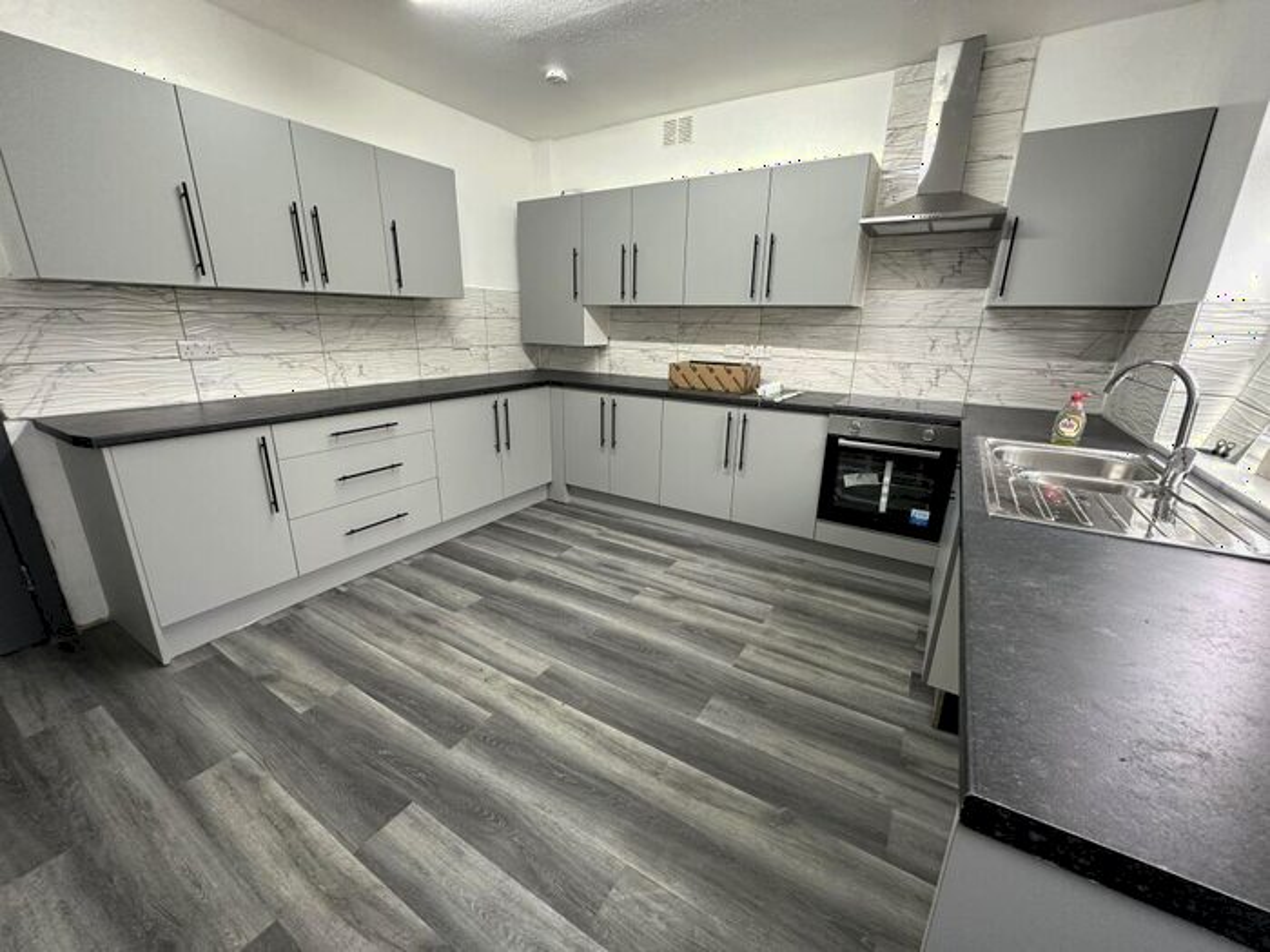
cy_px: 476
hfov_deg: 102.1
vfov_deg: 85.7
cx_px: 635
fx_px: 514
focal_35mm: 14
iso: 250
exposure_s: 1/100
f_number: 2.2
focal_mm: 2.22
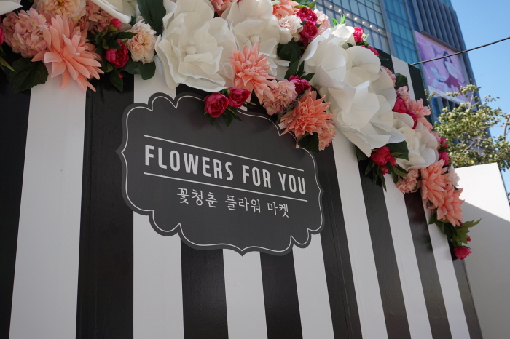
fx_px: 488
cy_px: 170
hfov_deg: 55.1
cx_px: 255
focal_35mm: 34
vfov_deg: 38.3
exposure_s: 1/200
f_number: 5.6
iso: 100
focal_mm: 23
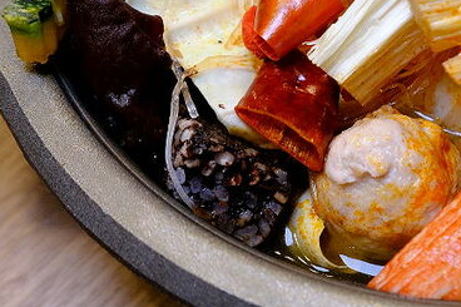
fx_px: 858
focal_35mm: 67
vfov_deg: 20.3
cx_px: 391
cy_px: 118
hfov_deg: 29.2
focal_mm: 19.6
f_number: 4
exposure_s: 1/200
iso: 1000
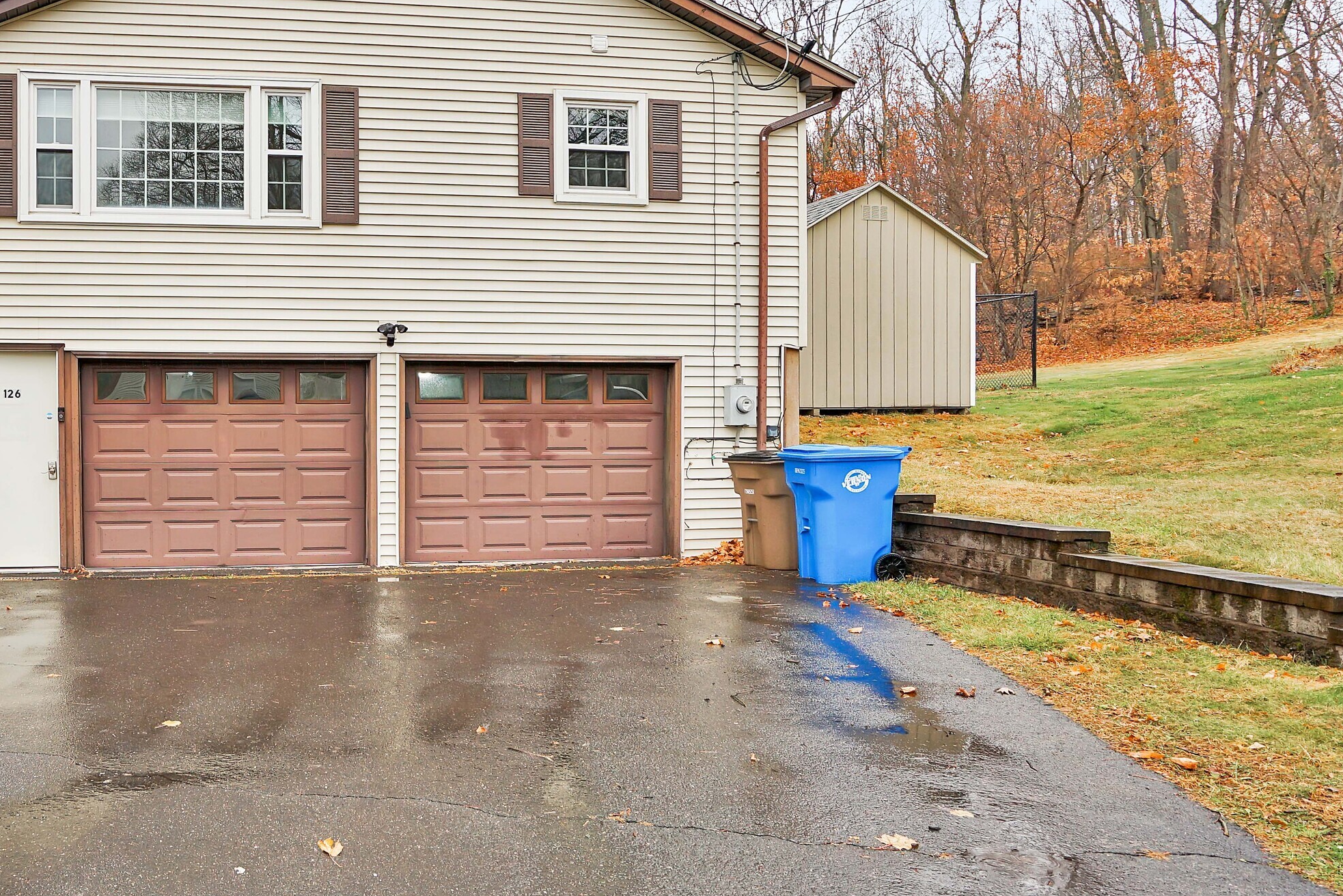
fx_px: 933
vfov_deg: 50.6
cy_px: 319
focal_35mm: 25
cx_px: 371
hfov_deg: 67.9
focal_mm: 16
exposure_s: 1/80
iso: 100
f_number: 5
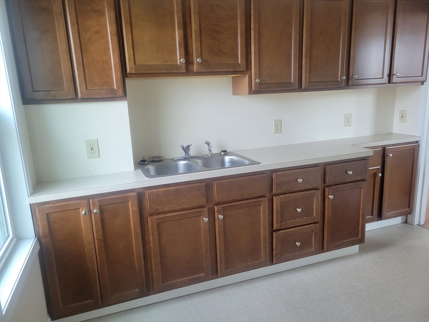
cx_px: 214
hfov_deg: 67.3
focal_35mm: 26
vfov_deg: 53.1
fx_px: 322
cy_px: 161
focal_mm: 5.4
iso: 250
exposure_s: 1/120
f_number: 1.8
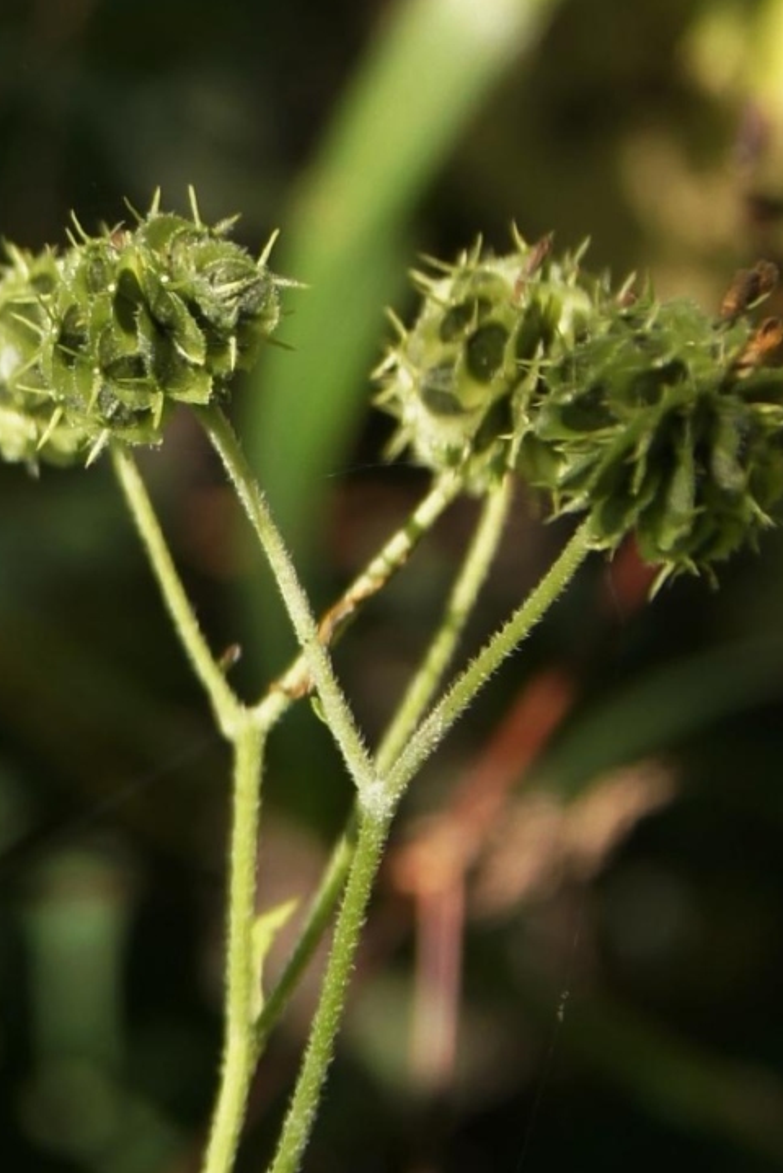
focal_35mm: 82
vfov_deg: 24.7
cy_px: 793
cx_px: 307
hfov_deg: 16.7
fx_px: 2665
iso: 100
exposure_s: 1/100
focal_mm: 35
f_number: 6.3
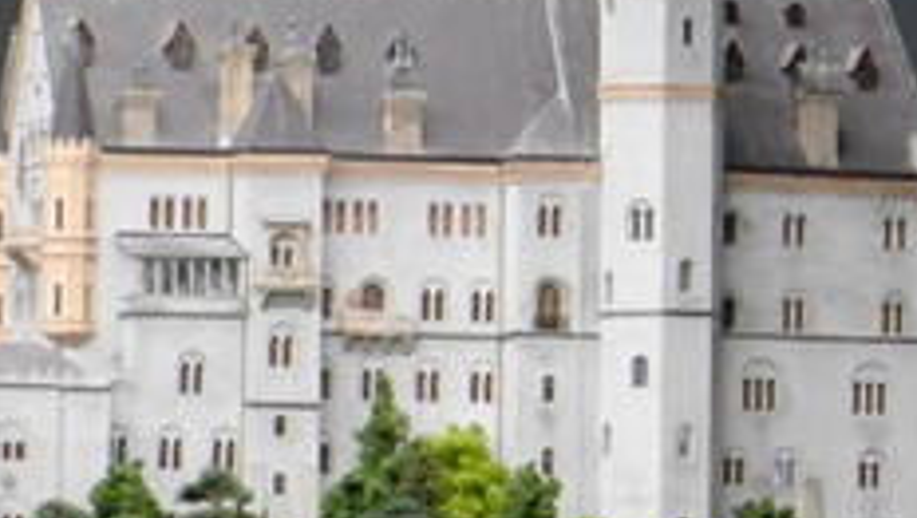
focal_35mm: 495
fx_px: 12047
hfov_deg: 4.3
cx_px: -111
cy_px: 352
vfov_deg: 2.5
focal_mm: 29.7
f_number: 5.3
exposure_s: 1/15
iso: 400
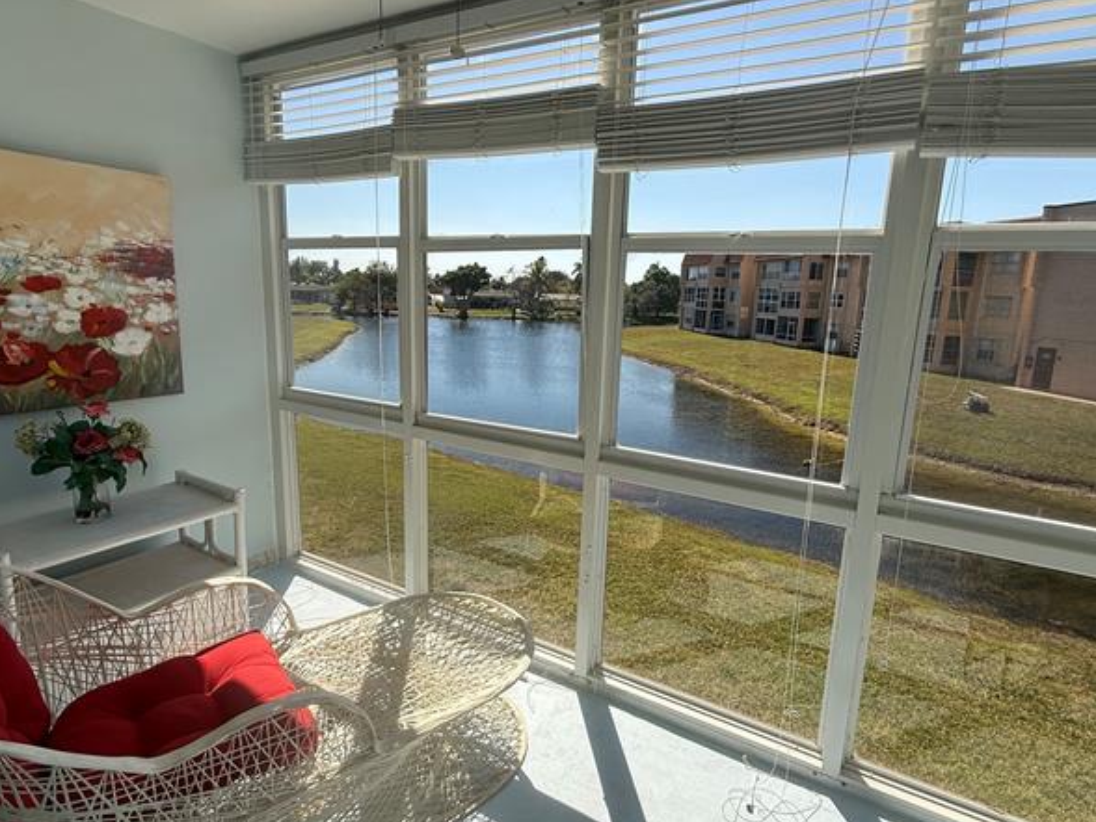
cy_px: 404
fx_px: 602
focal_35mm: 19
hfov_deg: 84.6
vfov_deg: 68.7
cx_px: 562
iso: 50
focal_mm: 2.22
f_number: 2.2
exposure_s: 1/1235
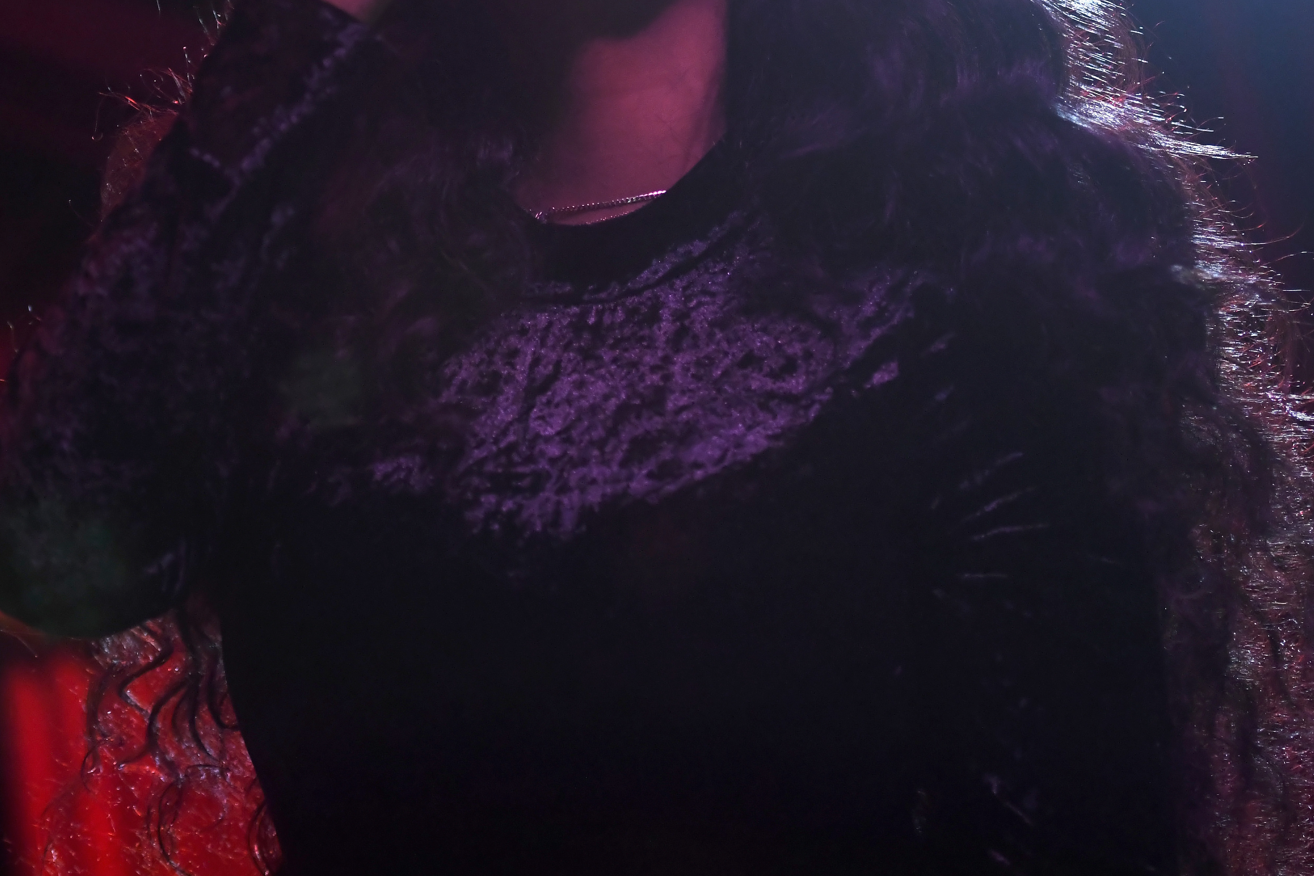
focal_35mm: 140
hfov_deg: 14.7
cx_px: 613
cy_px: 97
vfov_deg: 9.8
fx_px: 5110
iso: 4000
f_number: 3.2
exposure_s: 1/320
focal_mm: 70
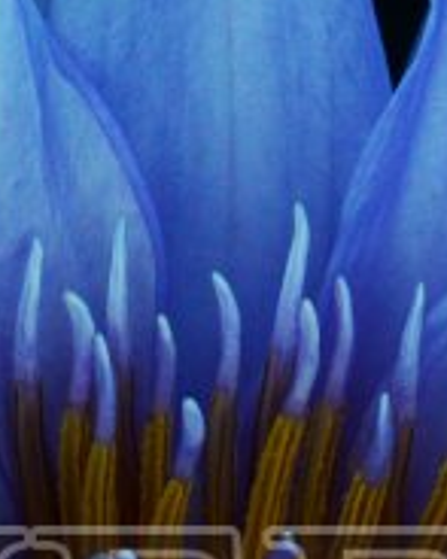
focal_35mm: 1841
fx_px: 30470
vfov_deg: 1.1
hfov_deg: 0.8
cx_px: 262
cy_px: 737
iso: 200
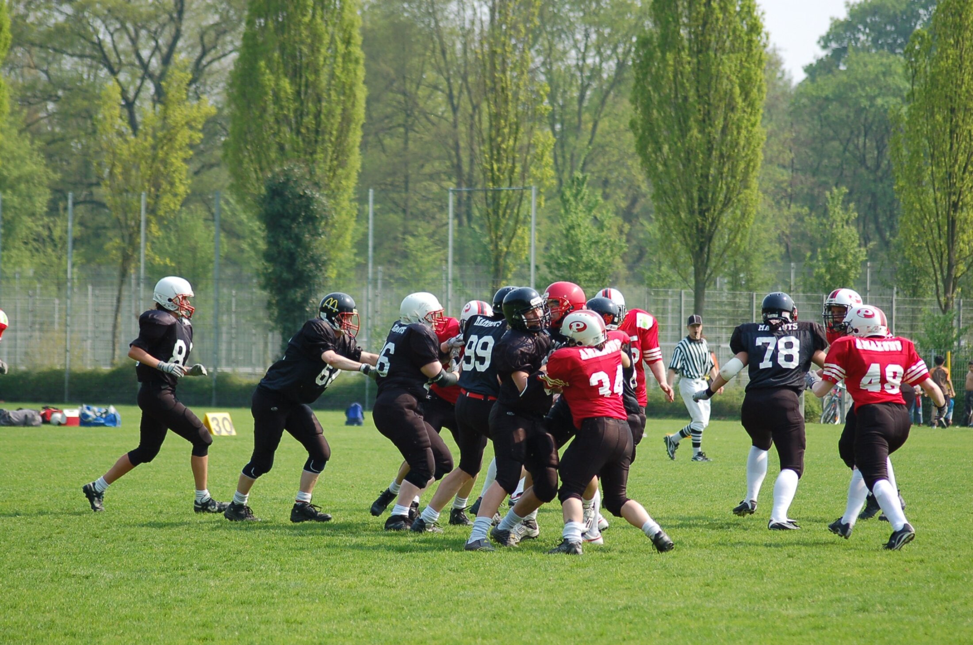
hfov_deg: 11.4
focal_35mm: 180
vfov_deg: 7.6
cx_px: 486
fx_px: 4856
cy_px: 322
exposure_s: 1/1000
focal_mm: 120
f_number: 4.2
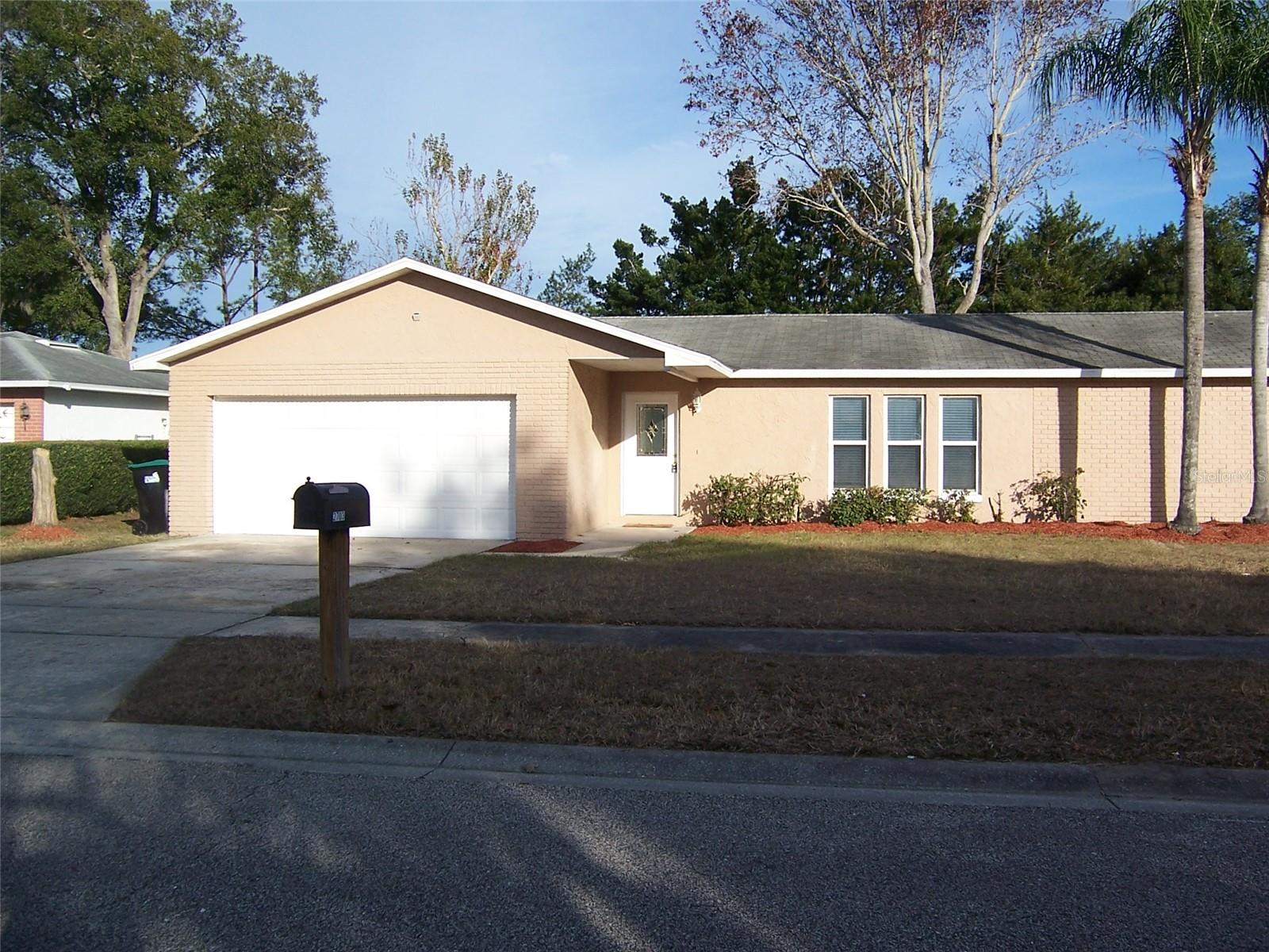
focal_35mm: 33
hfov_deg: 55.4
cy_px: 476
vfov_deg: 42.9
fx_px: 1210
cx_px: 634
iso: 80
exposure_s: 1/1000
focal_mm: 5.5
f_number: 3.4
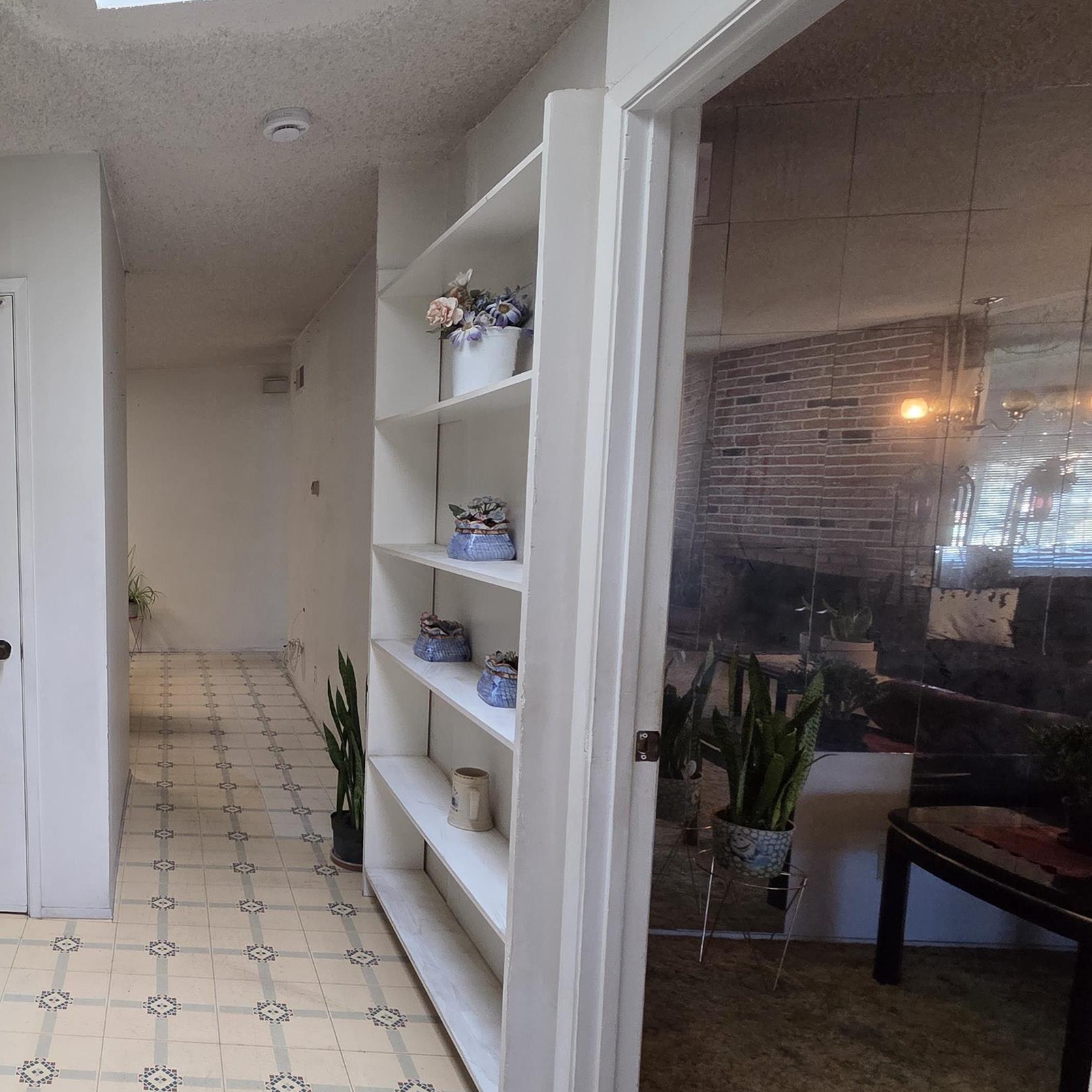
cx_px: 74
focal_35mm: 22
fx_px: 785
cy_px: 587
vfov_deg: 69.5
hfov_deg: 57.8
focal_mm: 2.2
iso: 250
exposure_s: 1/60
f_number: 2.2
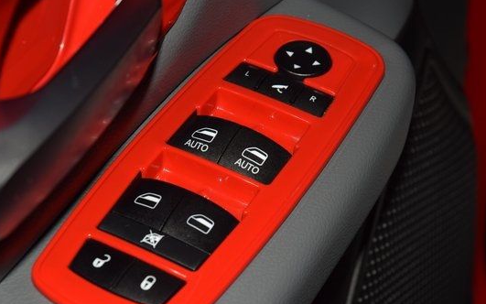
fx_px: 1709
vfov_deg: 10.2
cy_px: 179
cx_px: 229
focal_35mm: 129
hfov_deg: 16.2
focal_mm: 70
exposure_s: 1/125
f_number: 8
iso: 100
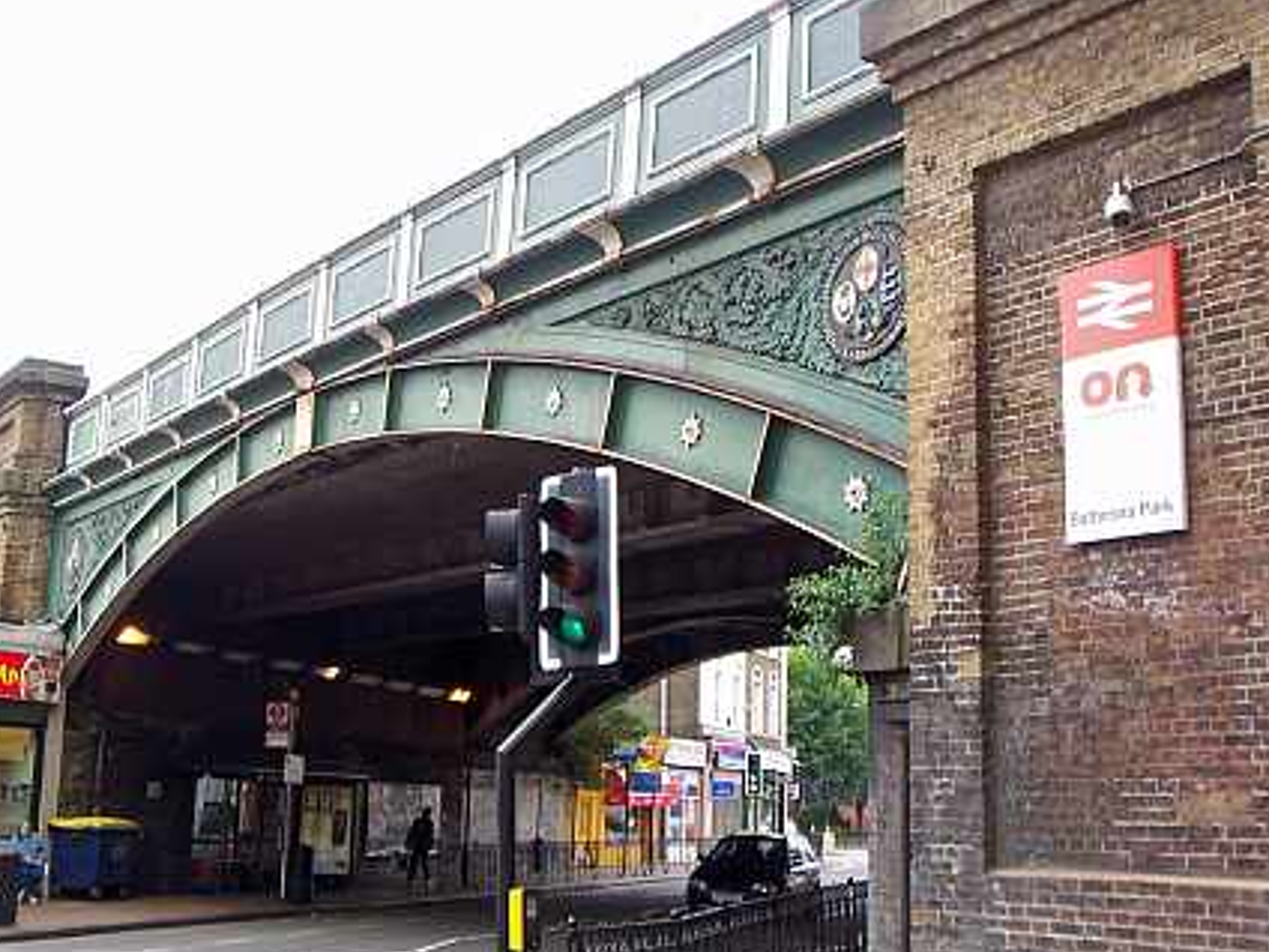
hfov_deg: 41.2
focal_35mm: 46
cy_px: 477
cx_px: 557
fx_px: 1686
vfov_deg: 31.5
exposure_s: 1/60
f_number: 3.9
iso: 64
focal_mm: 6.4
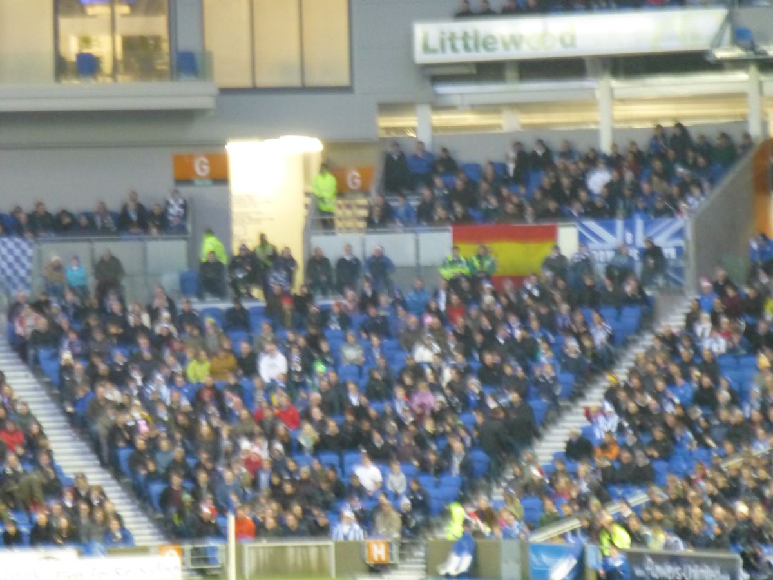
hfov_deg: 5.9
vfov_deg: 4.4
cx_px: 386
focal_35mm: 336
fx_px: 7503
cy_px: 290
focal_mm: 60
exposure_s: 1/13
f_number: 5.9
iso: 1000
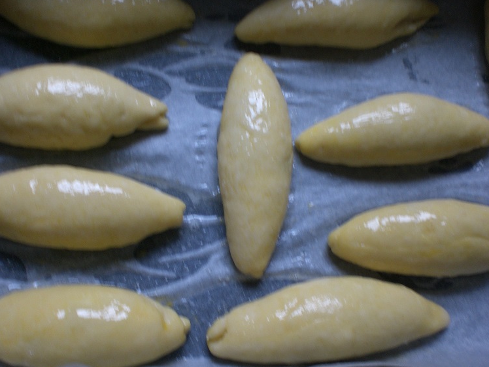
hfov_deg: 47.9
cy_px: 184
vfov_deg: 36.8
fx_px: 551
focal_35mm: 39
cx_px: 250
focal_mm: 6.3
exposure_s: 1/60
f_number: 3.1
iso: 100
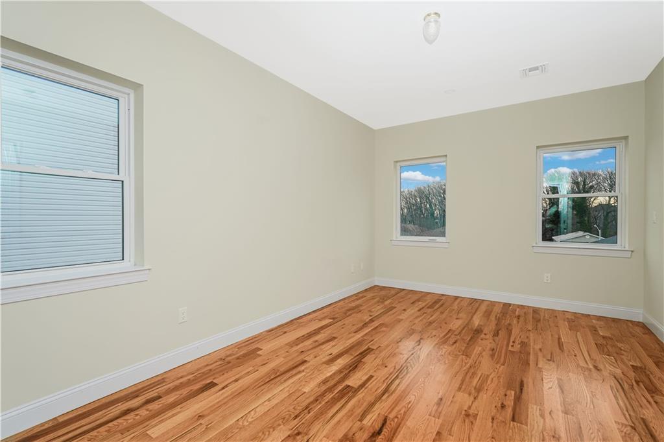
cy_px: 221
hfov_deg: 96.8
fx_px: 295
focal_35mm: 16
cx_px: 332
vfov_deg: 73.7
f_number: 5.6
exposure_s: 1/60
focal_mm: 16
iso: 50
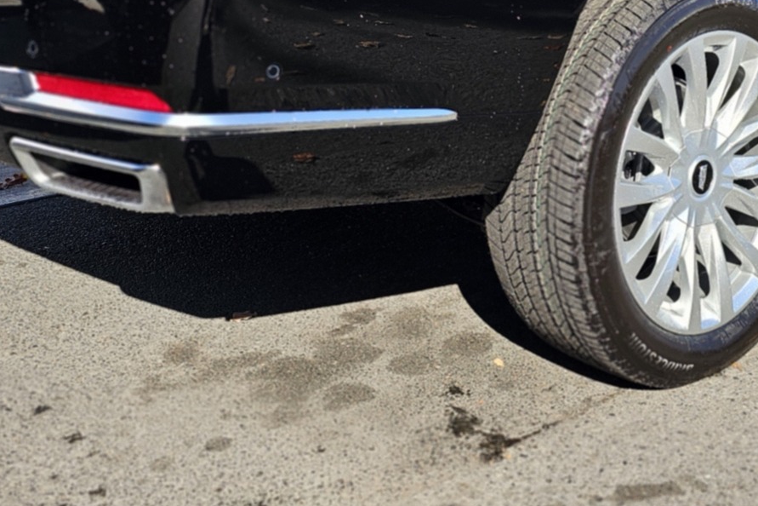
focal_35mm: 55
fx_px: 1158
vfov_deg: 22.8
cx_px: 497
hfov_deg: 35.9
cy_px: -90
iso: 10
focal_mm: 6.3
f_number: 1.7
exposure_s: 1/301
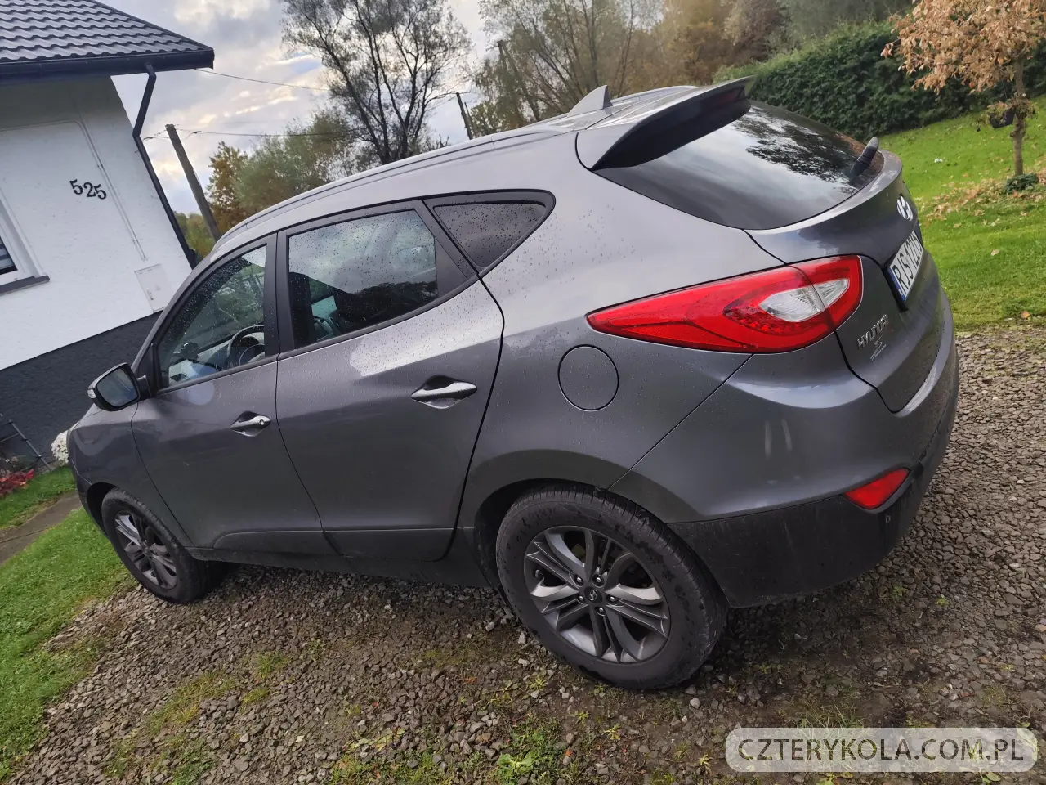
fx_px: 695
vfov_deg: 58.9
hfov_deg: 73.9
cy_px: 392
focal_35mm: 23
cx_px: 523
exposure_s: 1/560
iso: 50
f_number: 1.65
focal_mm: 6.14
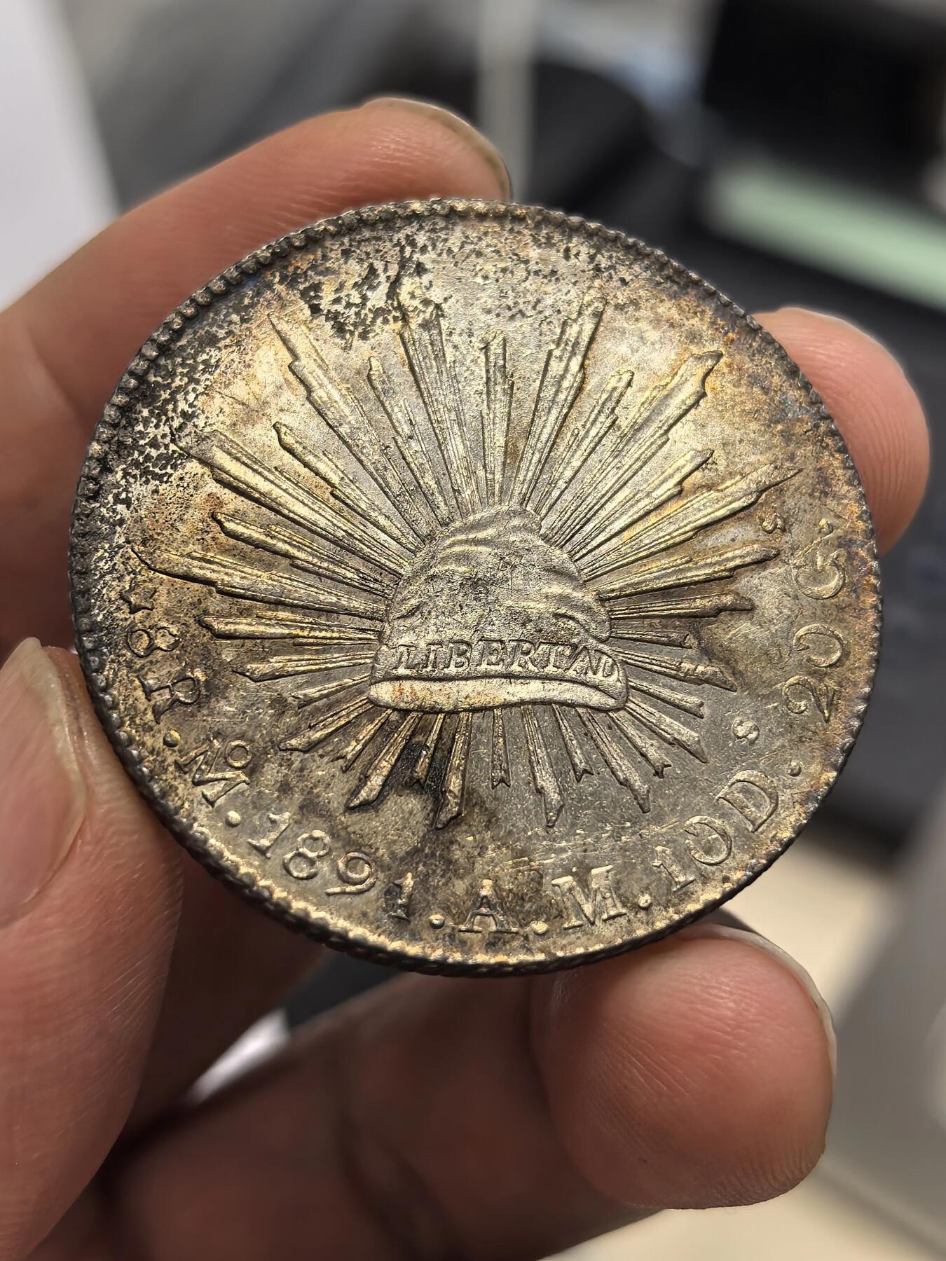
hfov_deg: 27.0
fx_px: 1968
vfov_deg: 35.5
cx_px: 473
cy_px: 630
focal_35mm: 54
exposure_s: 1/100
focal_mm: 6.98
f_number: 2
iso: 160
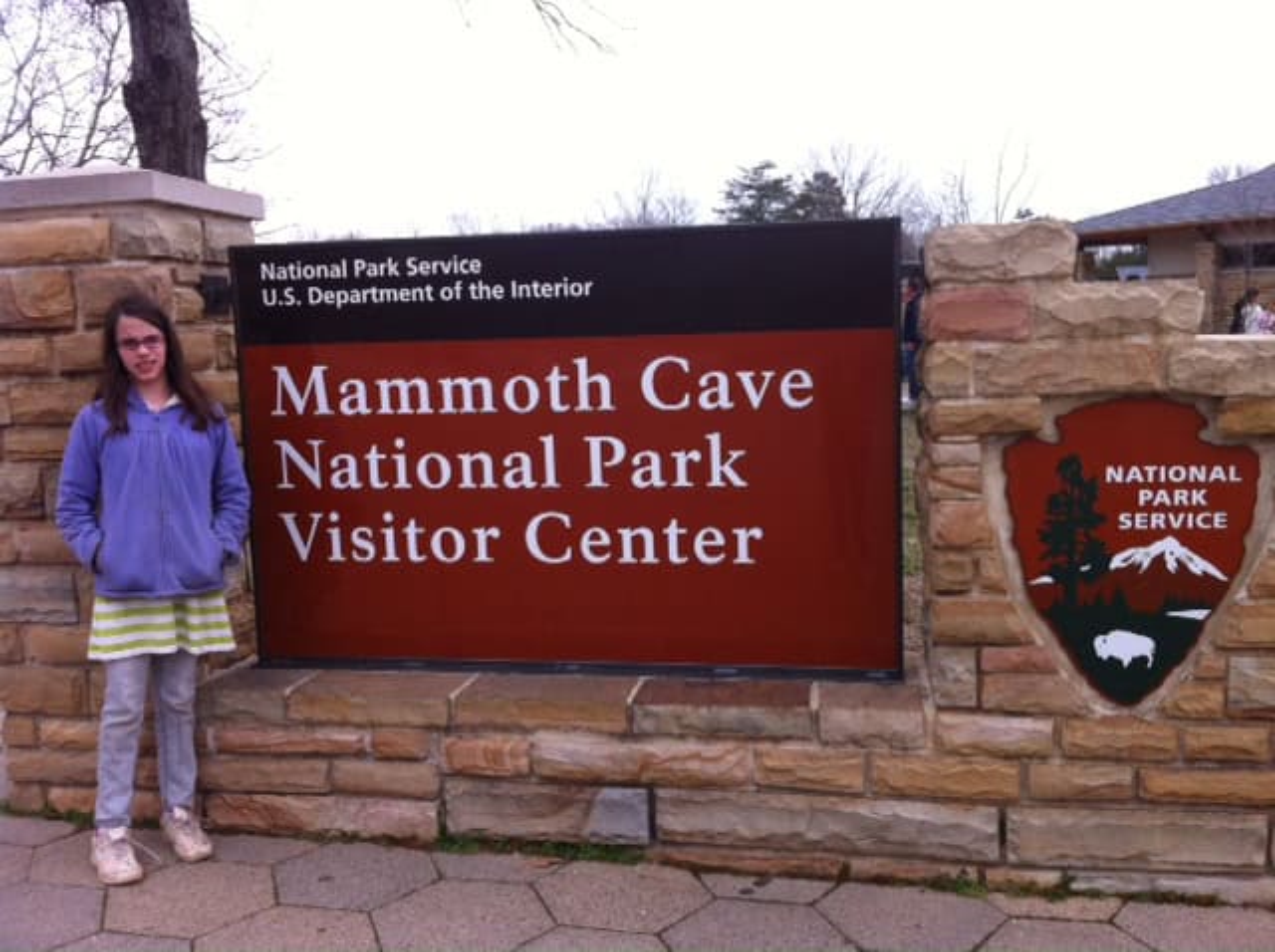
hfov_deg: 52.7
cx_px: 638
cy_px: 476
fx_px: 1287
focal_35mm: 35
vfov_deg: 40.6
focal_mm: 3.9
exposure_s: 1/642
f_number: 2.8
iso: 80
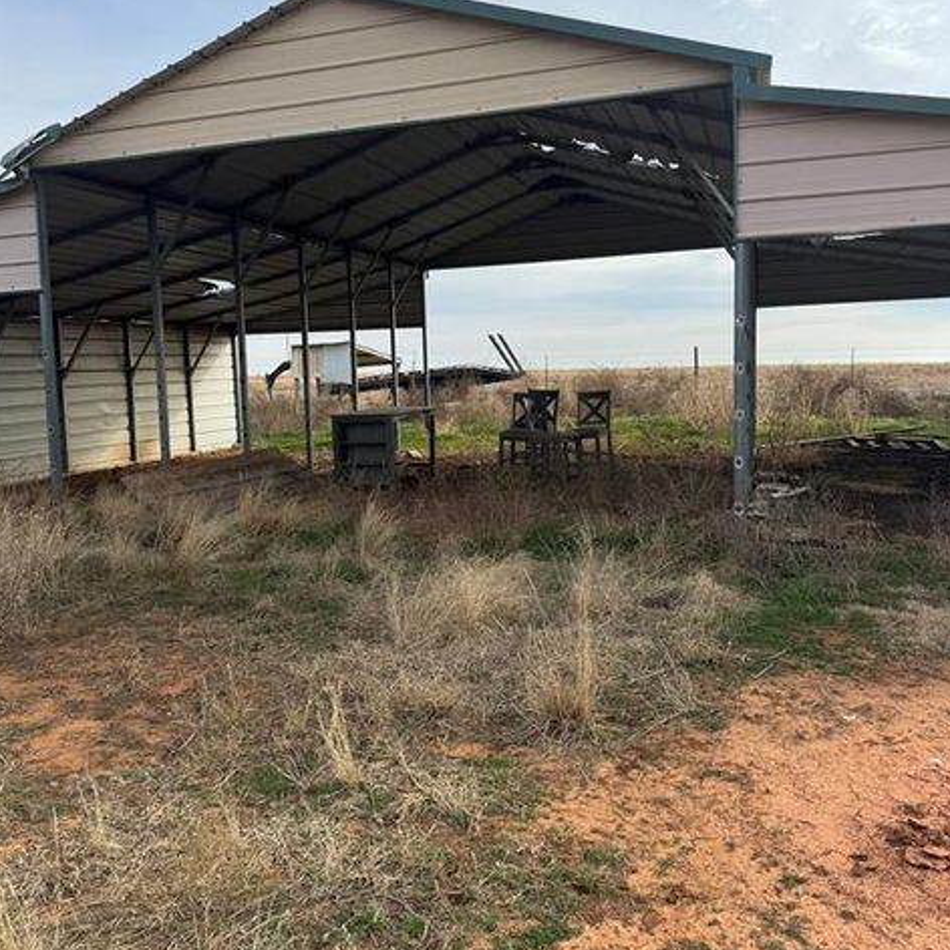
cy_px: 468
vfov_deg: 54.0
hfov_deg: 54.0
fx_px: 931
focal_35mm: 30
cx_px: 463
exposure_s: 1/3096
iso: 80
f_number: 1.78
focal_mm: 6.76
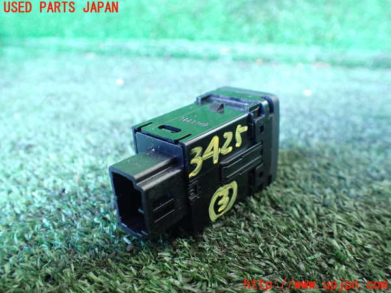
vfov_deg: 46.8
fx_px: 339
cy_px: 146
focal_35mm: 30
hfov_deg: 60.0
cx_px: 196
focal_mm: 5.4
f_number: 2.3
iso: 1000
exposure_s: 1/30
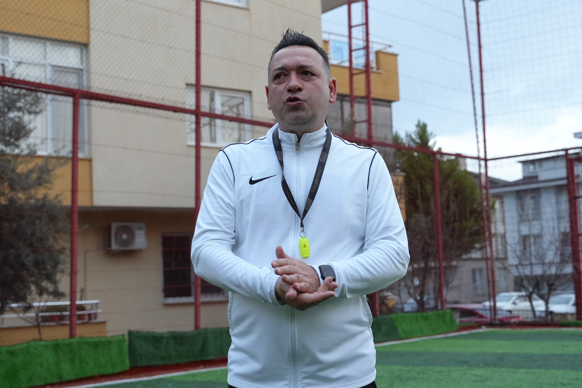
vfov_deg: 25.5
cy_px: 194
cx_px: 291
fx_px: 857
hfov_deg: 37.5
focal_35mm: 53
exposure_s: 1/160
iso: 1600
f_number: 4
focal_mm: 35.7
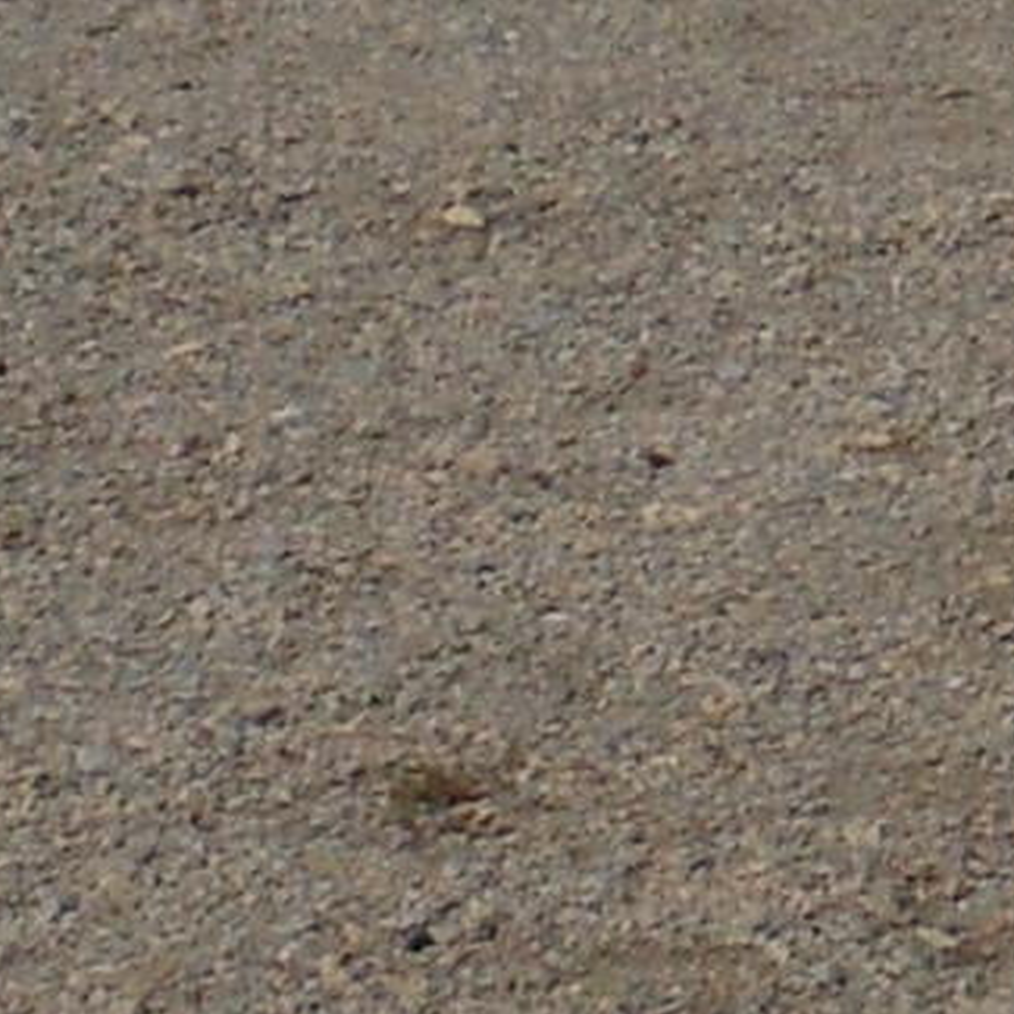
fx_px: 7589
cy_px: -2444
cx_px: 2200
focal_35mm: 229
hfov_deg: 7.3
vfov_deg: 6.6
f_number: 3.7
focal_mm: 5
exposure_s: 1/1250
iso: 80
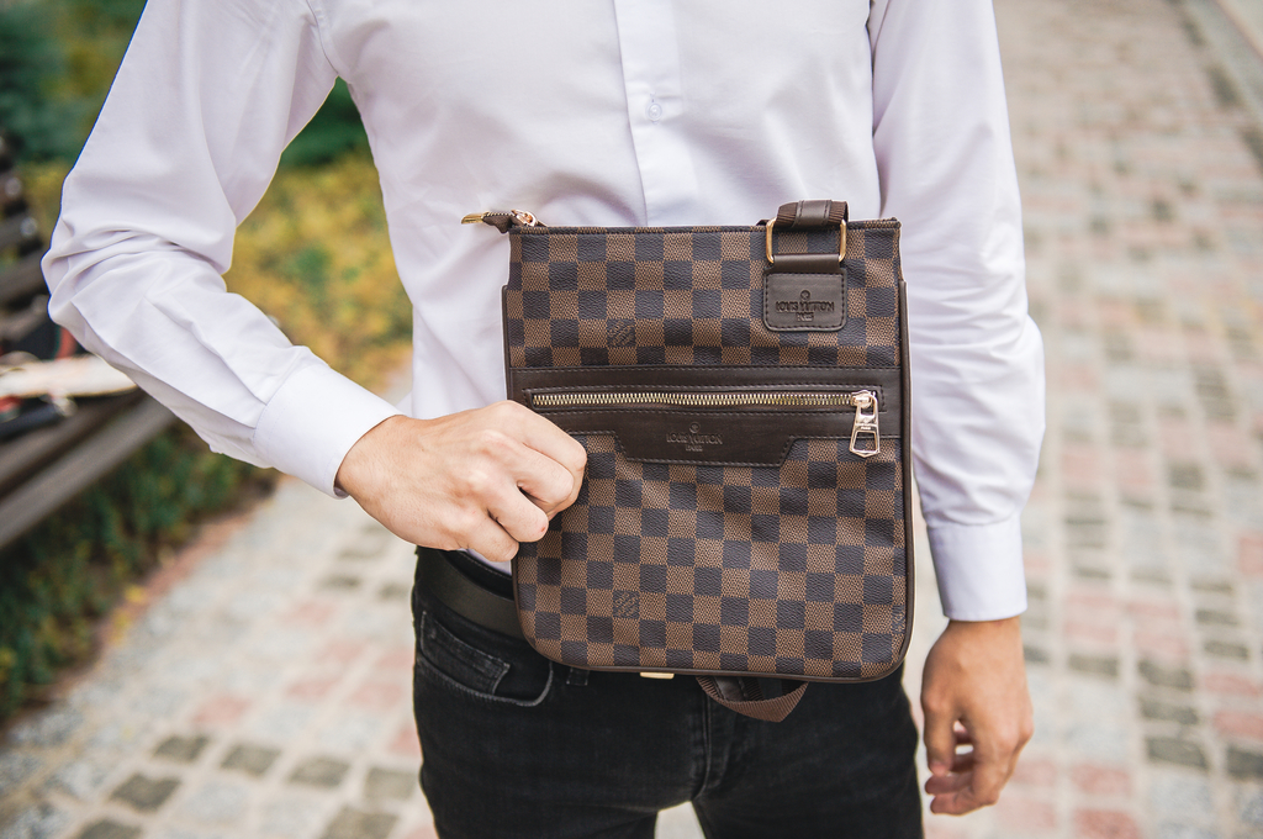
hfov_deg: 41.2
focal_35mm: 48
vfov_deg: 28.0
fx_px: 1682
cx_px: 632
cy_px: 420
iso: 320
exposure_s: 1/800
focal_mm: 48
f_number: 2.8
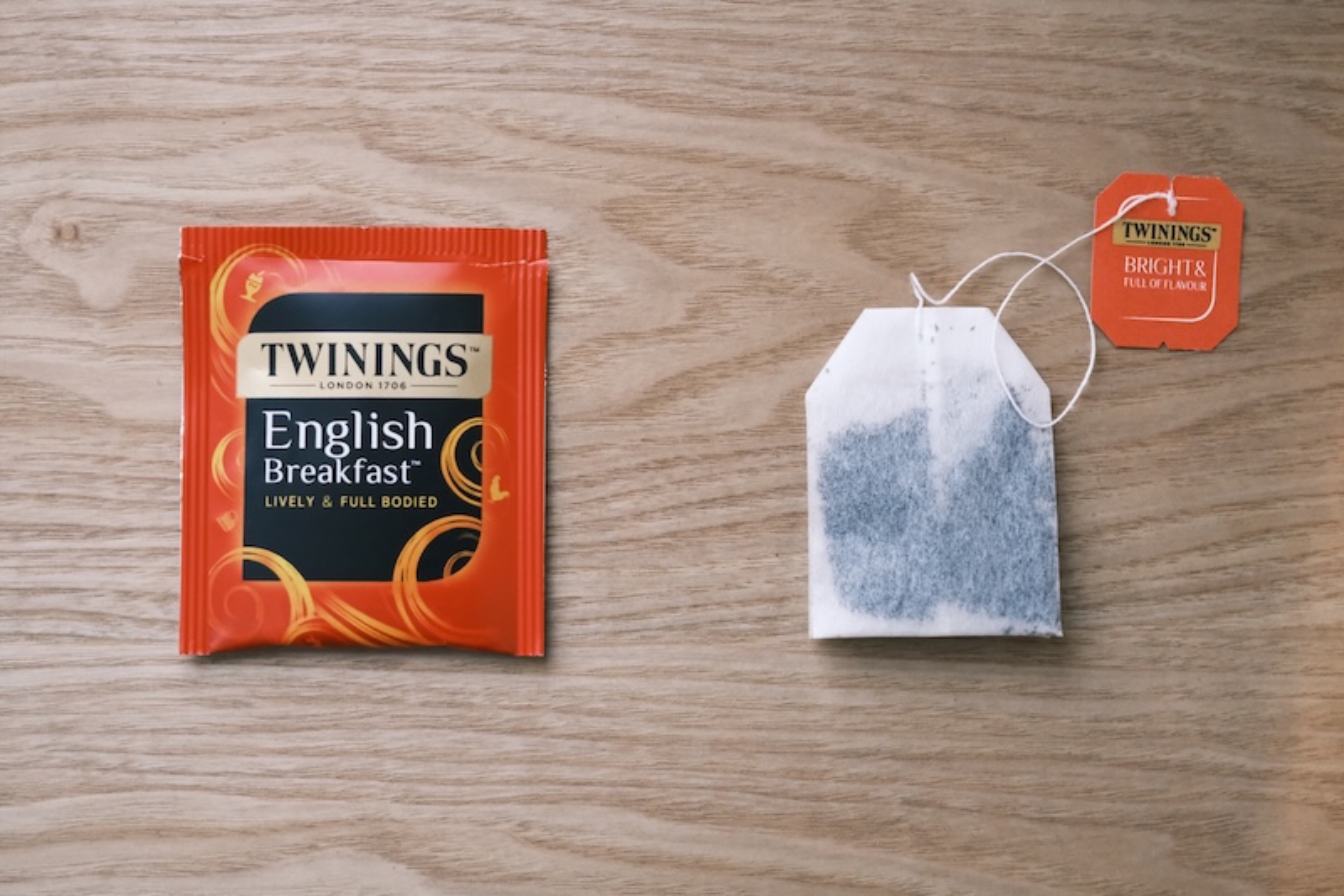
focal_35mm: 41
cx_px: 672
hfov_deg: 47.4
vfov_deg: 32.6
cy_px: 448
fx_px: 1530
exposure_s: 1/60
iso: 3200
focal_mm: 27
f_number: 2.8
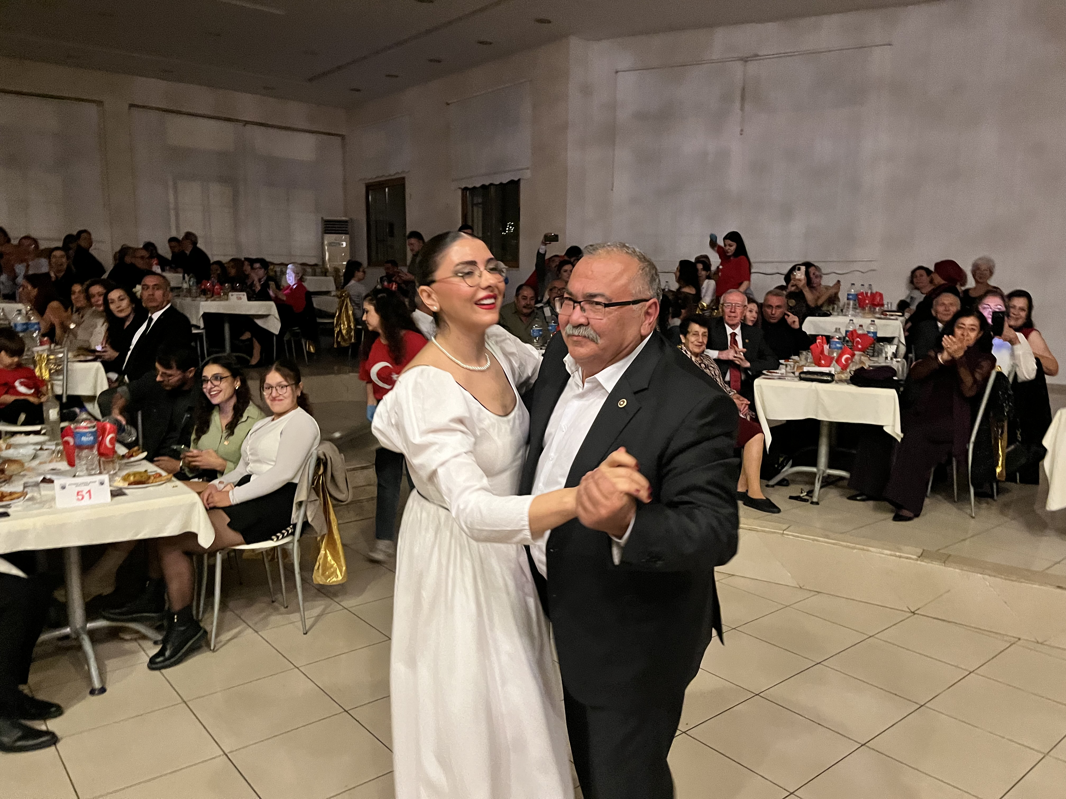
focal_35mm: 26
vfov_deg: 53.1
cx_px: 533
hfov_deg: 67.3
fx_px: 801
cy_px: 400
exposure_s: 1/25
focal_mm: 5.1
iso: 640
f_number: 1.6
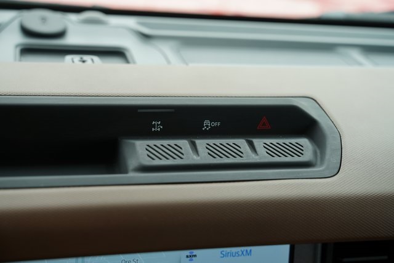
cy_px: 132
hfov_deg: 34.5
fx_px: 635
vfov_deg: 23.4
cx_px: 197
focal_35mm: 58
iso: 100
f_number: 6.3
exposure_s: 1/80
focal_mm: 58
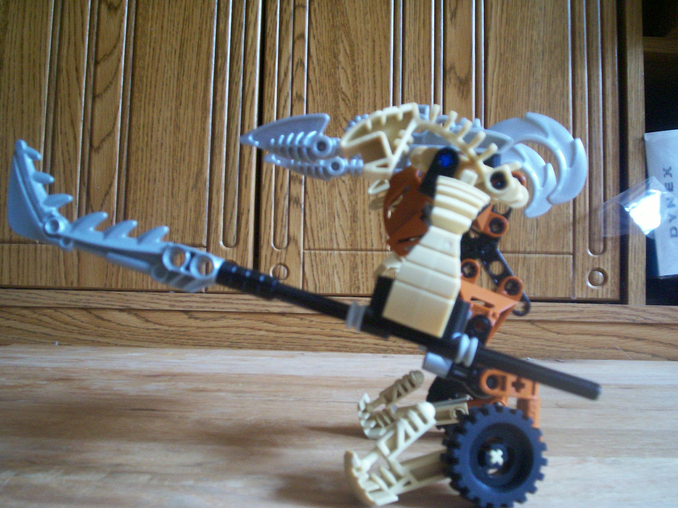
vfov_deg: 39.7
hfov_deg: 51.4
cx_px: 339
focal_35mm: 36
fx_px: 705
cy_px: 254
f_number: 4.5
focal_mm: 5.9
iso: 200
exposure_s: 1/10.5
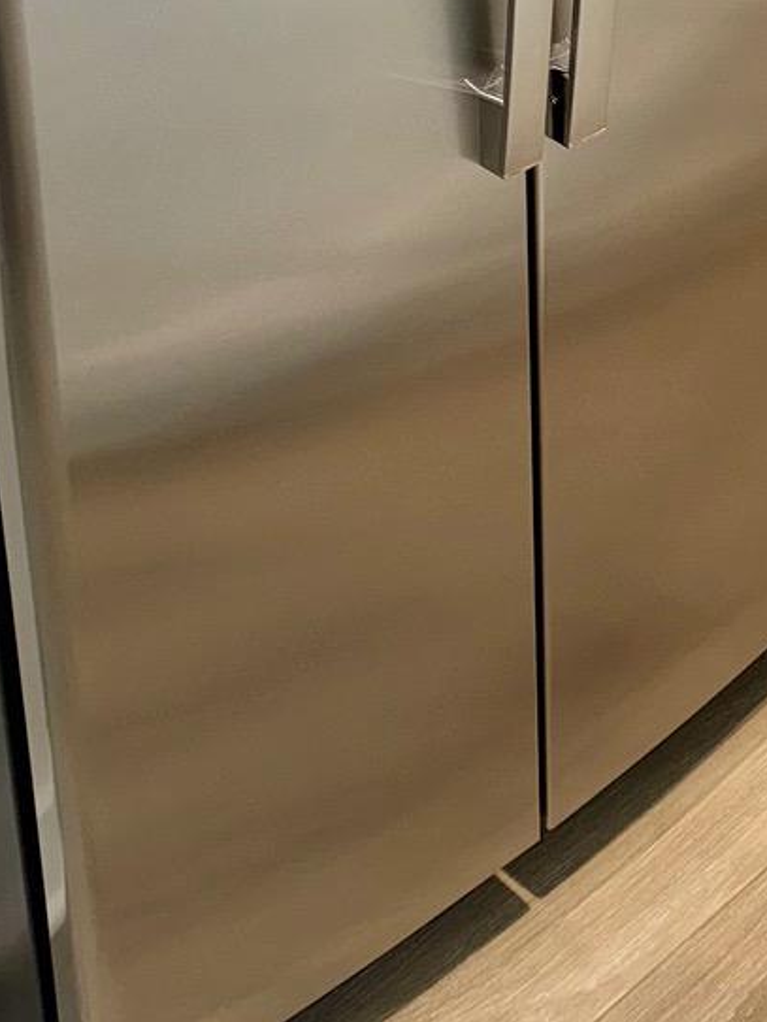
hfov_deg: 21.5
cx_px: 533
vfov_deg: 25.1
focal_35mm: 68
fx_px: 2007
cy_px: -273
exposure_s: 1/30
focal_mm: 6.76
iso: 80
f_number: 1.78
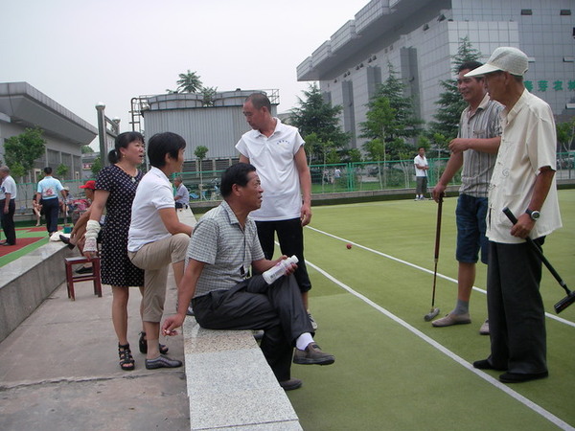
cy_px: 216
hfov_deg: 49.0
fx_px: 631
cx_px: 288
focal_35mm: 38
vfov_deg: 37.7
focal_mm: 6.3
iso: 50
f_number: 3.3
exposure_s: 1/304
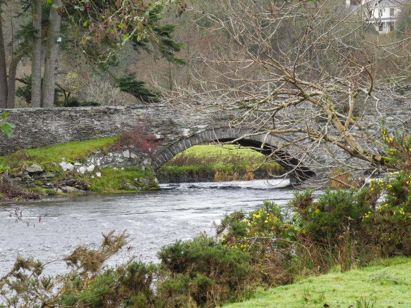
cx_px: 161
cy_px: 162
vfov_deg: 7.5
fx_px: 2362
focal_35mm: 199
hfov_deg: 9.9
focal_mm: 32.6
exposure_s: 1/39
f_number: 5
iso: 100
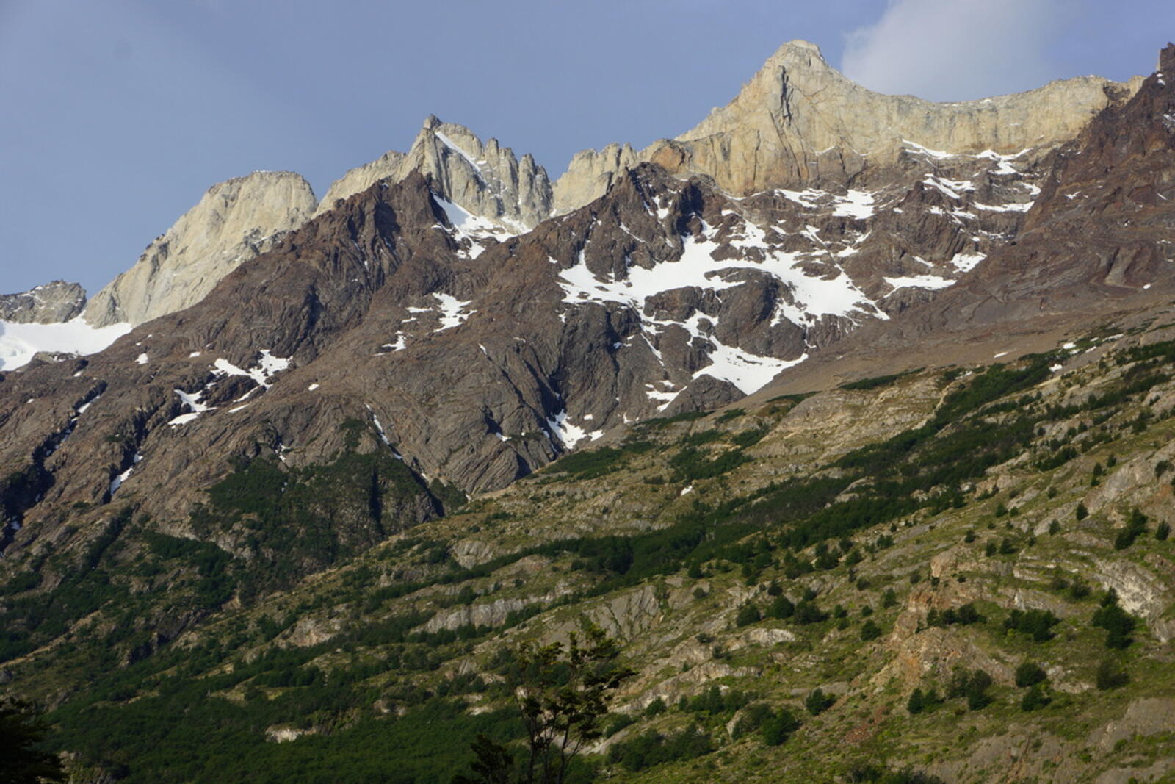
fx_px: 1795
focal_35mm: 55
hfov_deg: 36.2
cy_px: 392
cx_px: 588
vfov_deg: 24.6
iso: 100
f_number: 10
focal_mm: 37
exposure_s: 1/100
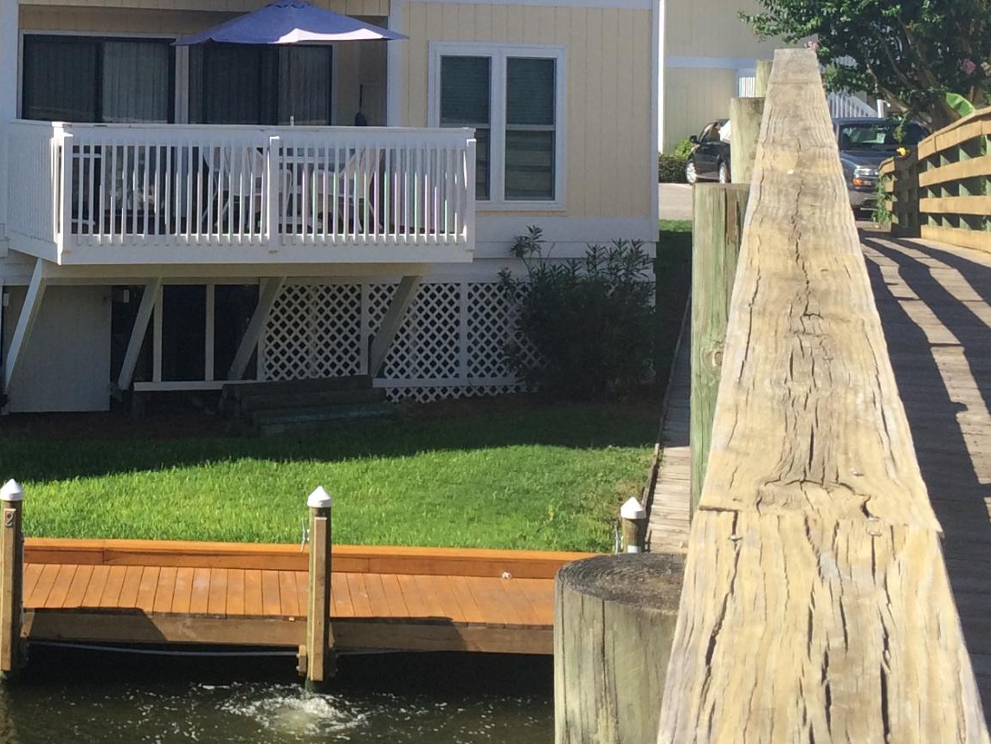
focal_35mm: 76
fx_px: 2176
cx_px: 113
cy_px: 19
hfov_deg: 24.9
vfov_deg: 18.9
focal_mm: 4.15
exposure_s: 1/1325
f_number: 2.2
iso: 32
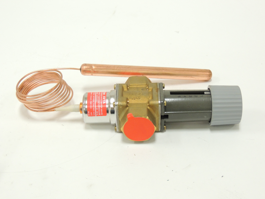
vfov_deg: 24.4
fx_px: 459
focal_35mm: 60
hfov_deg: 32.2
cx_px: 132
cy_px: 100
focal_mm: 10.7
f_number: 3.7
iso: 400
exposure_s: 1/15
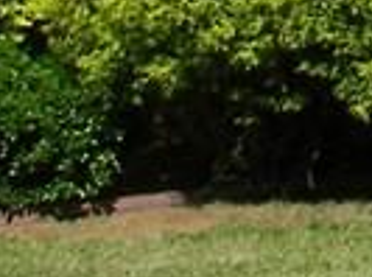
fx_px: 2979
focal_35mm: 278
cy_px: -467
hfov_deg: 6.9
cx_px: 797
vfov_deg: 5.1
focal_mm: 6
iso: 50
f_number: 4
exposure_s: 1/640
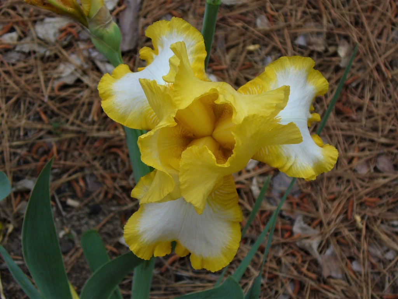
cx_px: 199
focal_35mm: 82
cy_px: 150
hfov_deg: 23.8
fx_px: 943
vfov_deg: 18.0
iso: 80
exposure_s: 1/200
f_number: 3.1
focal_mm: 9.9
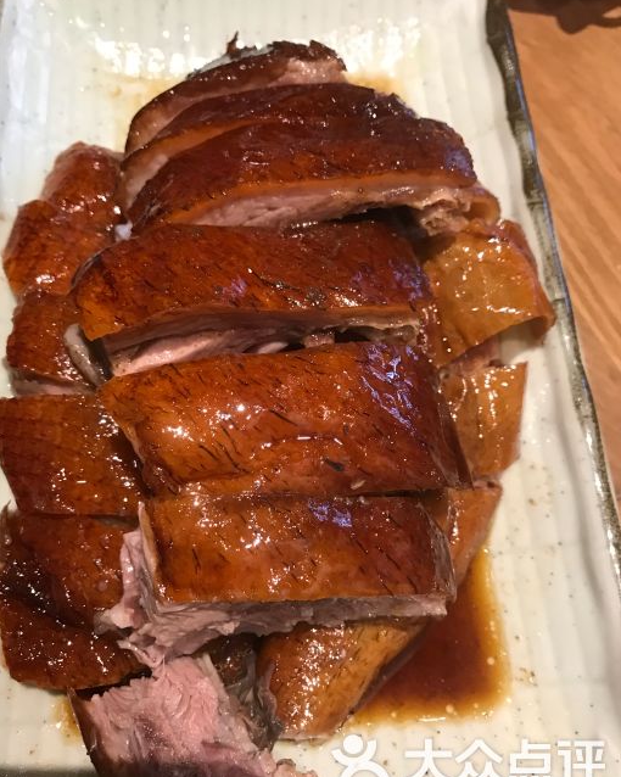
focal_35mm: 30
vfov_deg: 58.8
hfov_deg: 48.5
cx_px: 317
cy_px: 401
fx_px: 690
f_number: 1.8
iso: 80
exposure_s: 1/17
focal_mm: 3.99
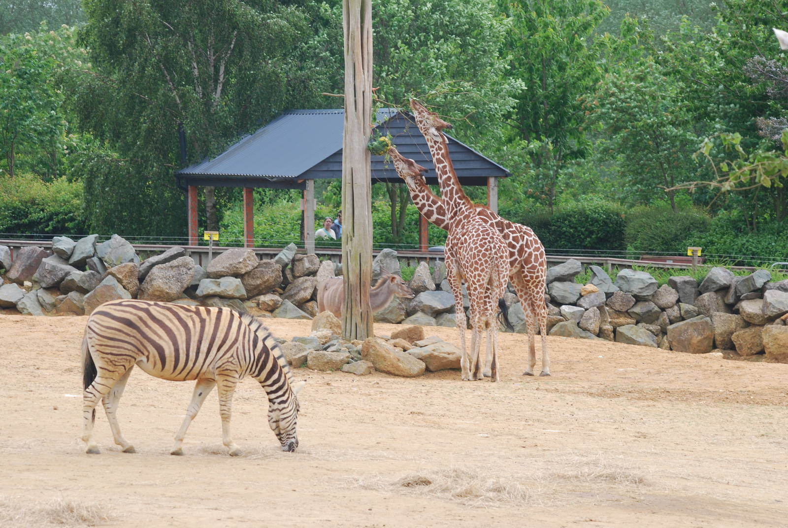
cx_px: 394
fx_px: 4438
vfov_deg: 6.8
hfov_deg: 10.1
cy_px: 264
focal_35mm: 202
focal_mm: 135
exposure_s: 1/125
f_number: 8
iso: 180
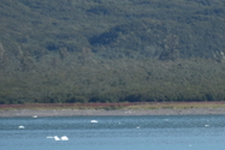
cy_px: -269
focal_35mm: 993
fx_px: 6211
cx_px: 740
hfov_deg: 2.1
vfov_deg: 1.4
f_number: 8
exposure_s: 1/320
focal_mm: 145
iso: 100
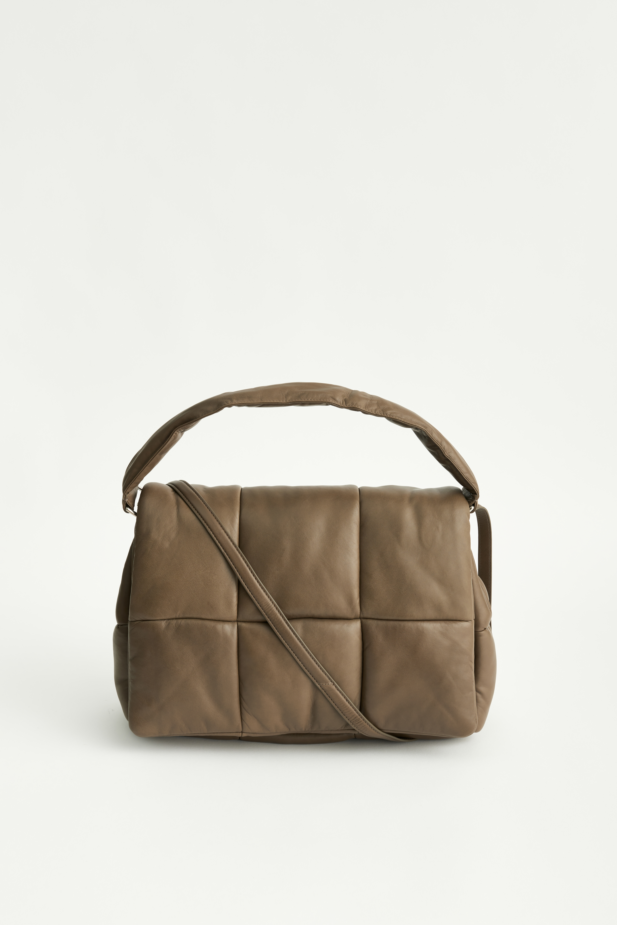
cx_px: 304
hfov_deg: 36.9
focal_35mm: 36
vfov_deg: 53.1
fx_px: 925
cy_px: 450
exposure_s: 1/250
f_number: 11
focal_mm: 35
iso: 100
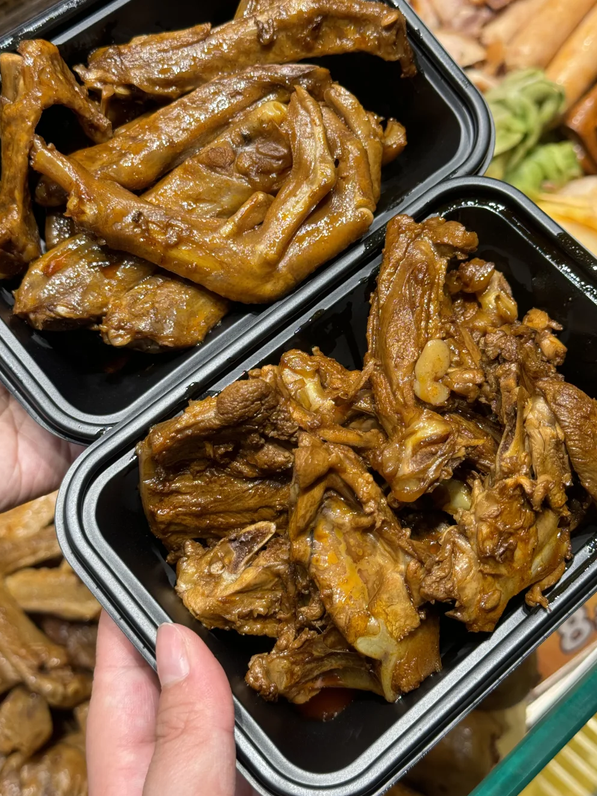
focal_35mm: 52
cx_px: 319
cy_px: 374
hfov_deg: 28.0
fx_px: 1196
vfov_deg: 36.8
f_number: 1.78
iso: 64
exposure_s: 1/279
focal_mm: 6.86
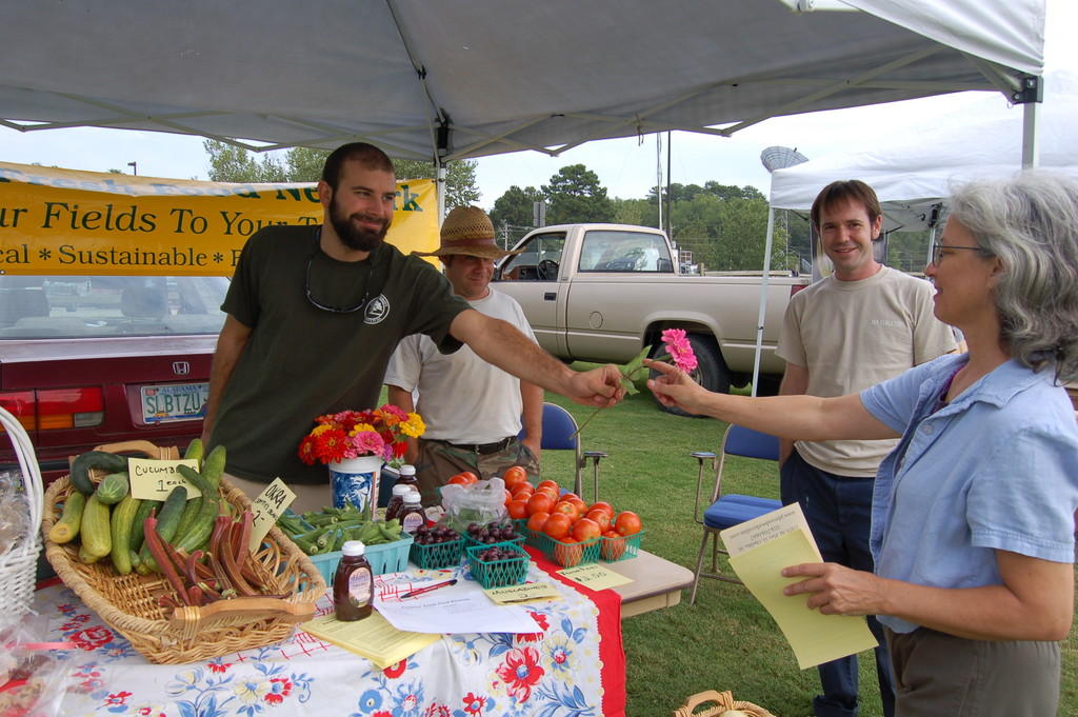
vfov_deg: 47.9
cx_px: 539
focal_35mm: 27
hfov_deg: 67.4
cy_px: 358
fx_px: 808
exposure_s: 1/160
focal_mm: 18
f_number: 6.3
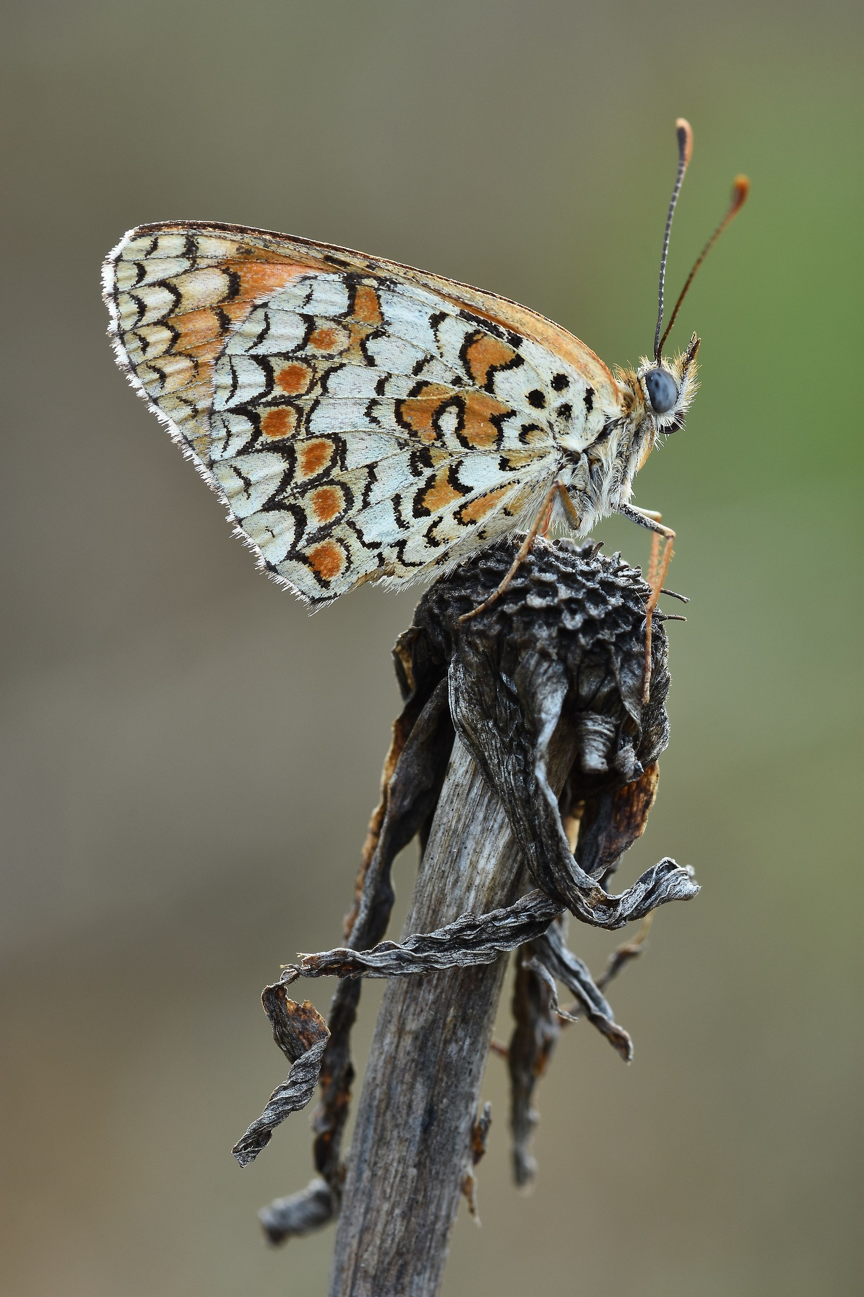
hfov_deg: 8.7
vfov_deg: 13.0
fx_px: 5672
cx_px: 432
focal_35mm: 158
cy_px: 648
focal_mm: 105
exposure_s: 1/6
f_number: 14
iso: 200
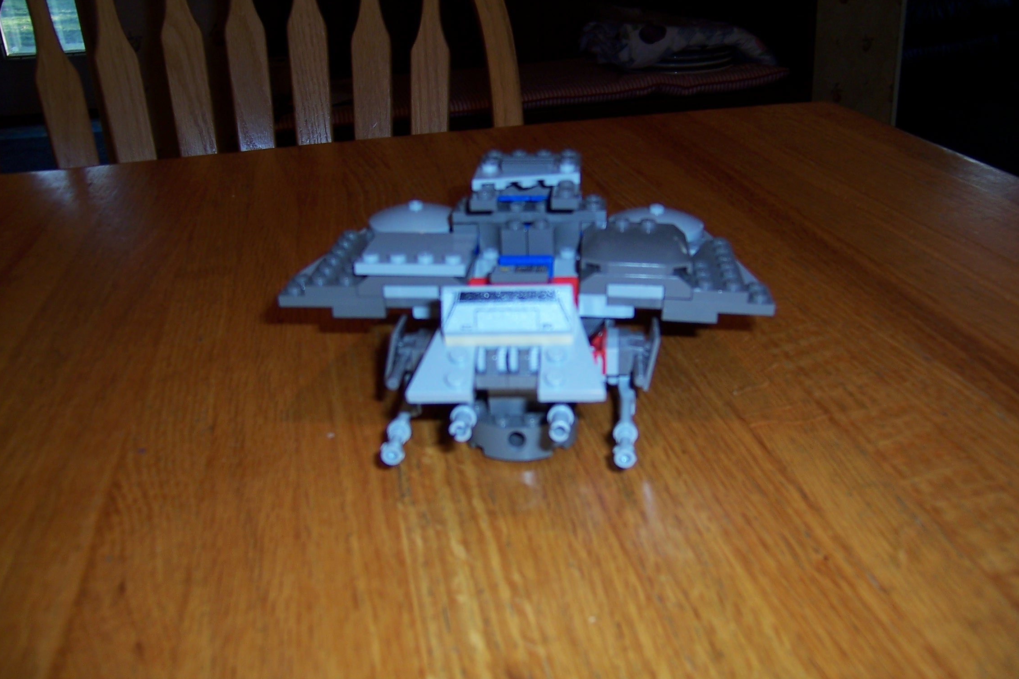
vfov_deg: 37.9
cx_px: 508
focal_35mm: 35
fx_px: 991
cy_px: 334
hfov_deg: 54.4
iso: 80
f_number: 2.8
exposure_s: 1/60
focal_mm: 5.5
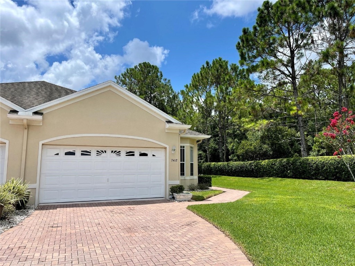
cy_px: 133
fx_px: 267
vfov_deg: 53.1
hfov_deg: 67.3
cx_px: 178
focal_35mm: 26
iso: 32
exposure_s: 1/4525
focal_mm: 5.1
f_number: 1.6
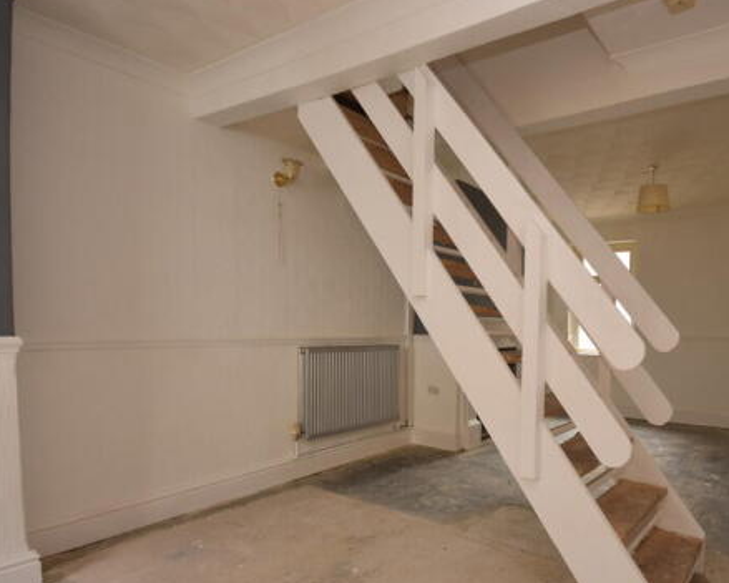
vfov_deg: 65.0
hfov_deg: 74.3
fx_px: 453
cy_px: 343
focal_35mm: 21
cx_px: 507
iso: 250
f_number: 4
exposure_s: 1/60
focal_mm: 10
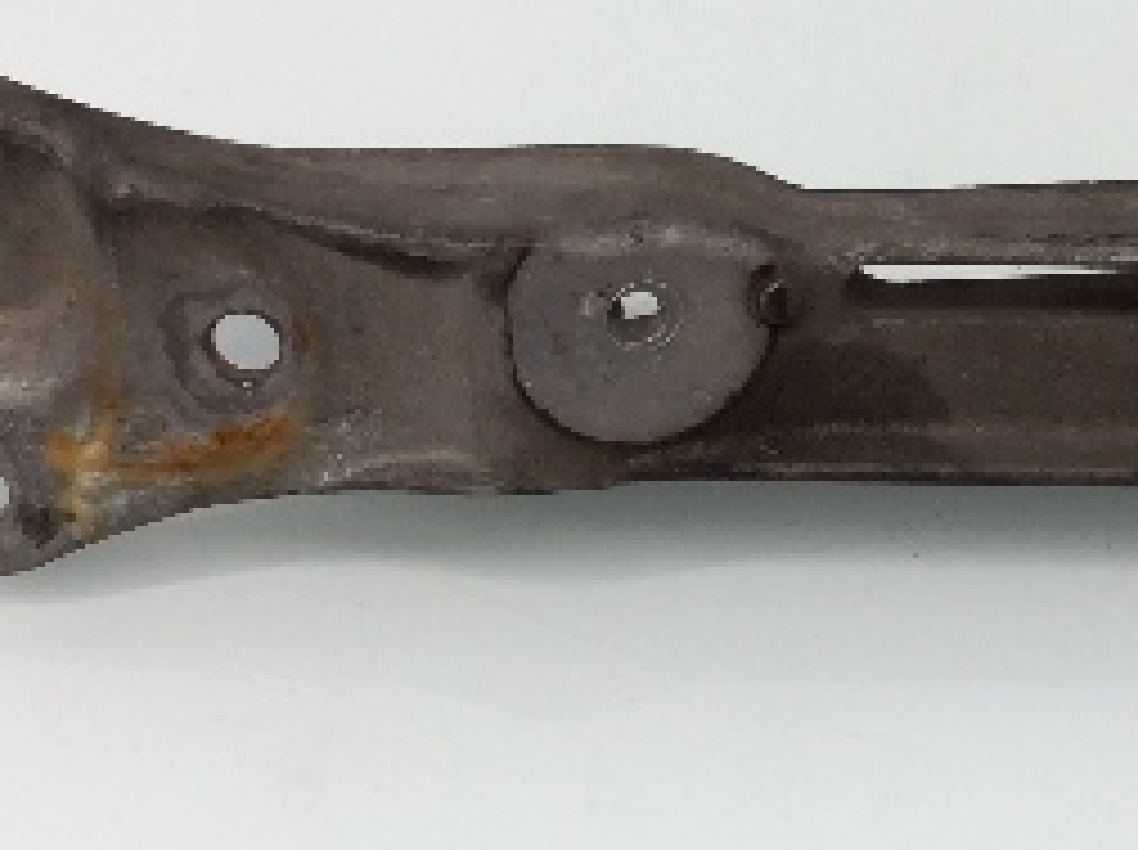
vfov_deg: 18.2
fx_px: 2659
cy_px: 414
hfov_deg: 23.7
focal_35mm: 81
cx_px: 931
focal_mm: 3.3
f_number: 2.4
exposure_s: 1/60
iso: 32
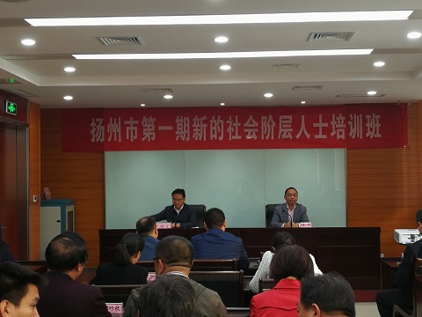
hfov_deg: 35.5
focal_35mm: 54
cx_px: 211
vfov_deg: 27.0
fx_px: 658
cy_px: 158
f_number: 2.2
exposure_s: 1/33.3
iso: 160
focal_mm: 3.95
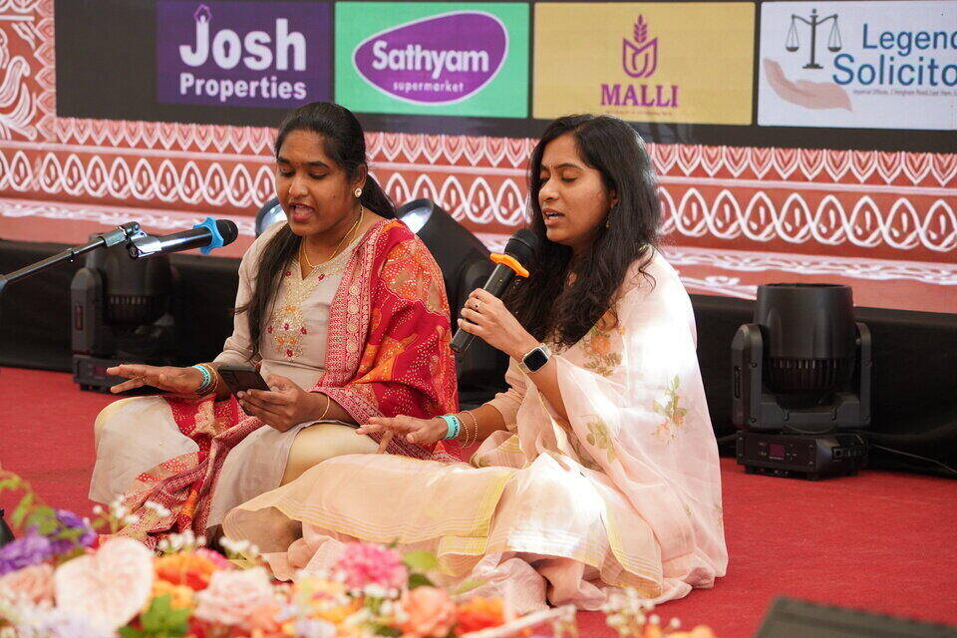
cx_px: 478
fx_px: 3269
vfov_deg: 11.1
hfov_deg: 16.7
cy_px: 319
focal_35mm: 123
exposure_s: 1/400
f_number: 5
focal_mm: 123
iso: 2500
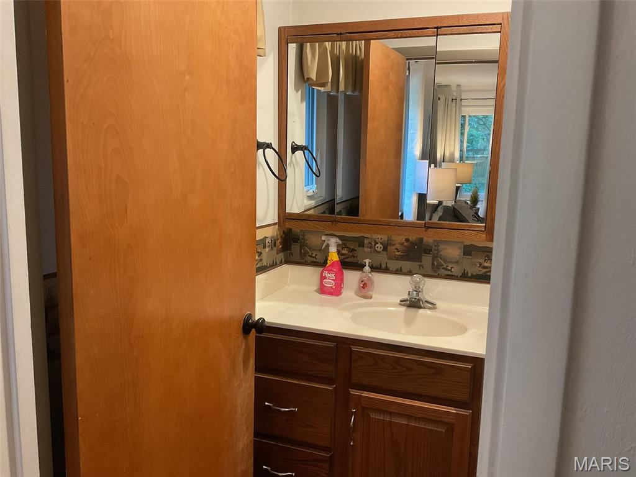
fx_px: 533
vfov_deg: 48.2
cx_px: 318
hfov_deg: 61.7
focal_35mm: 29
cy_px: 238
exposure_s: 1/60
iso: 160
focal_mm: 3
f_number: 1.8
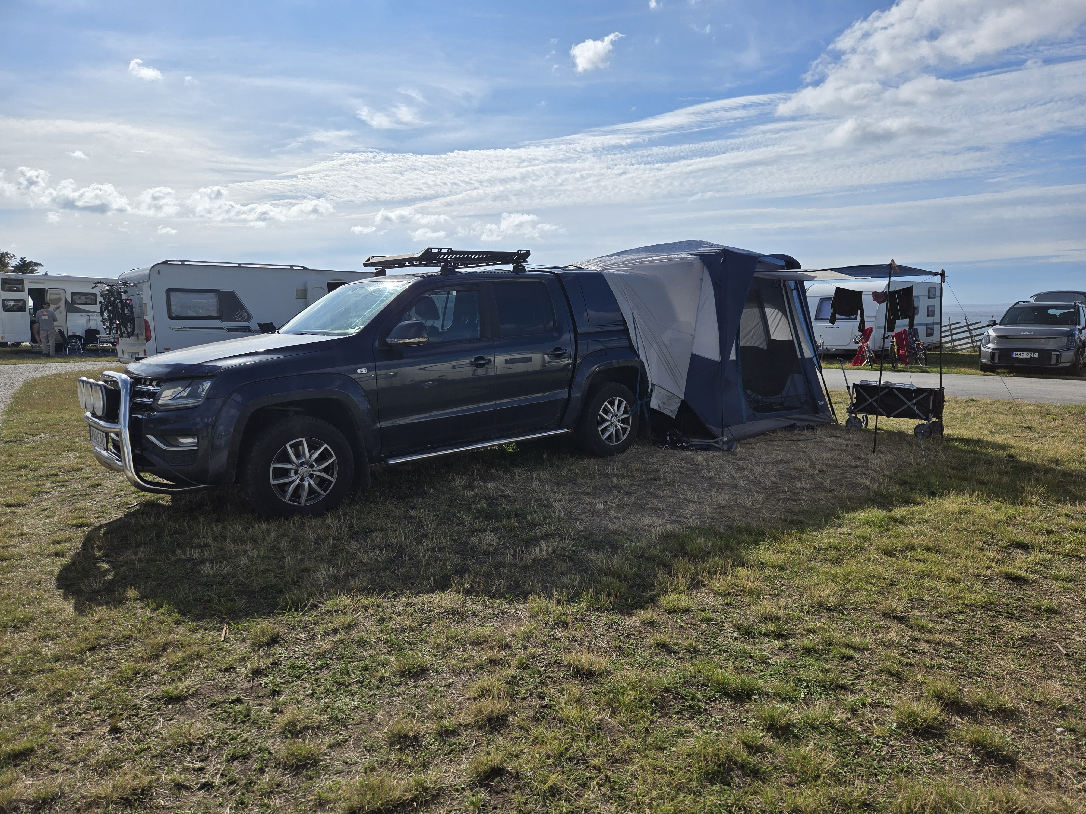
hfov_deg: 73.9
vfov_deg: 58.9
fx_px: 722
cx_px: 543
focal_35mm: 23
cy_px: 407
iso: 25
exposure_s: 1/3194
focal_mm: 5.4
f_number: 1.8
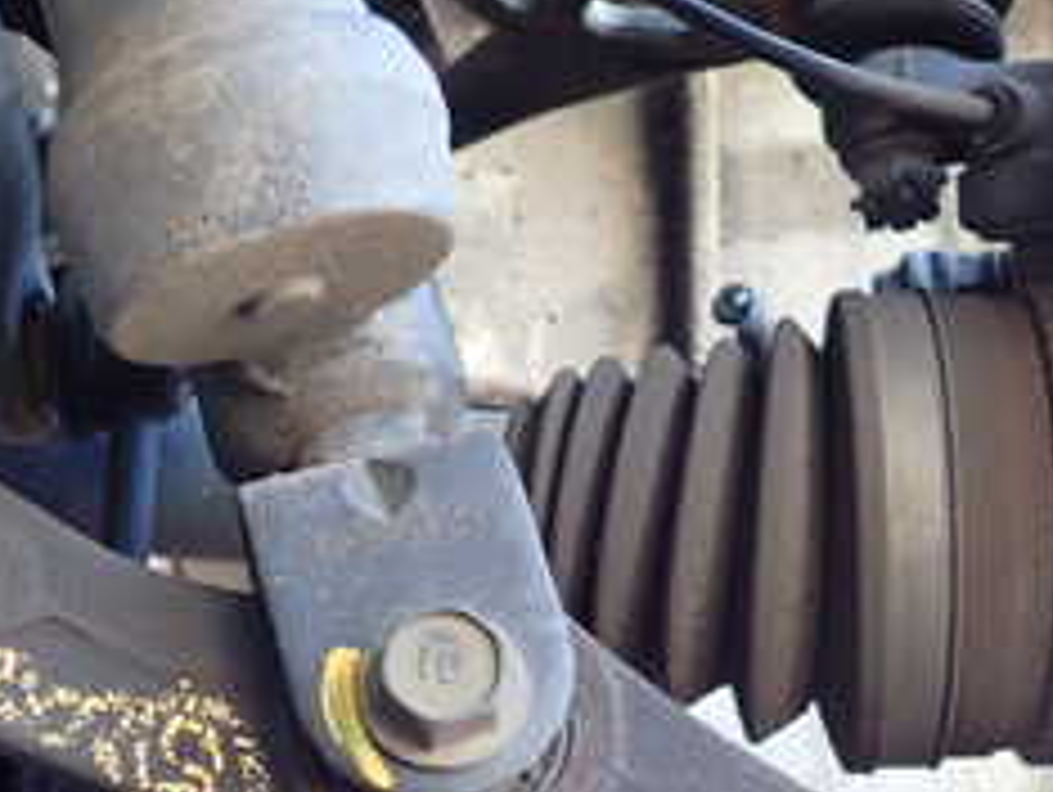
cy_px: 724
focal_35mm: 64
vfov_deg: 22.4
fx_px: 1949
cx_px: 148
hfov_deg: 29.3
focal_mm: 4.5
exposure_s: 1/60
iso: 200
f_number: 2
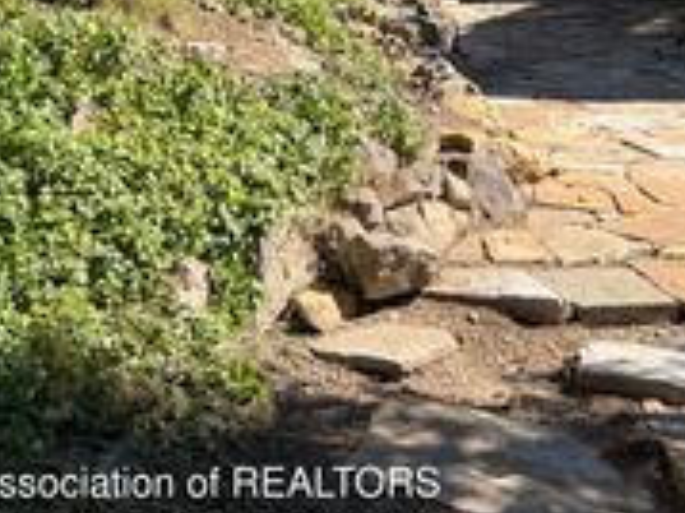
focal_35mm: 67
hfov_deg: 29.0
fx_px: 1325
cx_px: 356
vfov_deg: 19.9
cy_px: -170
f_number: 1.78
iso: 80
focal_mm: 6.76
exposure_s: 1/1727
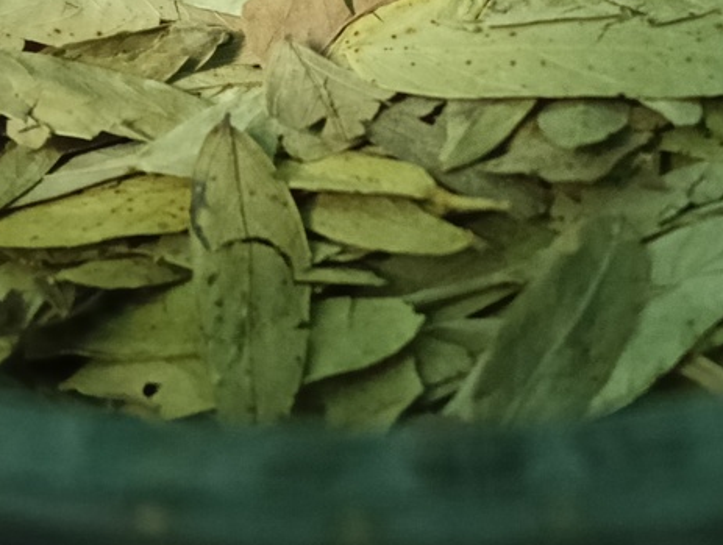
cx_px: 462
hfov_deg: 27.6
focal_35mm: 70
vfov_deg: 20.6
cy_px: 37
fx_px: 1465
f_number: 1.8
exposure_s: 1/14.3
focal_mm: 3.98
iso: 2000
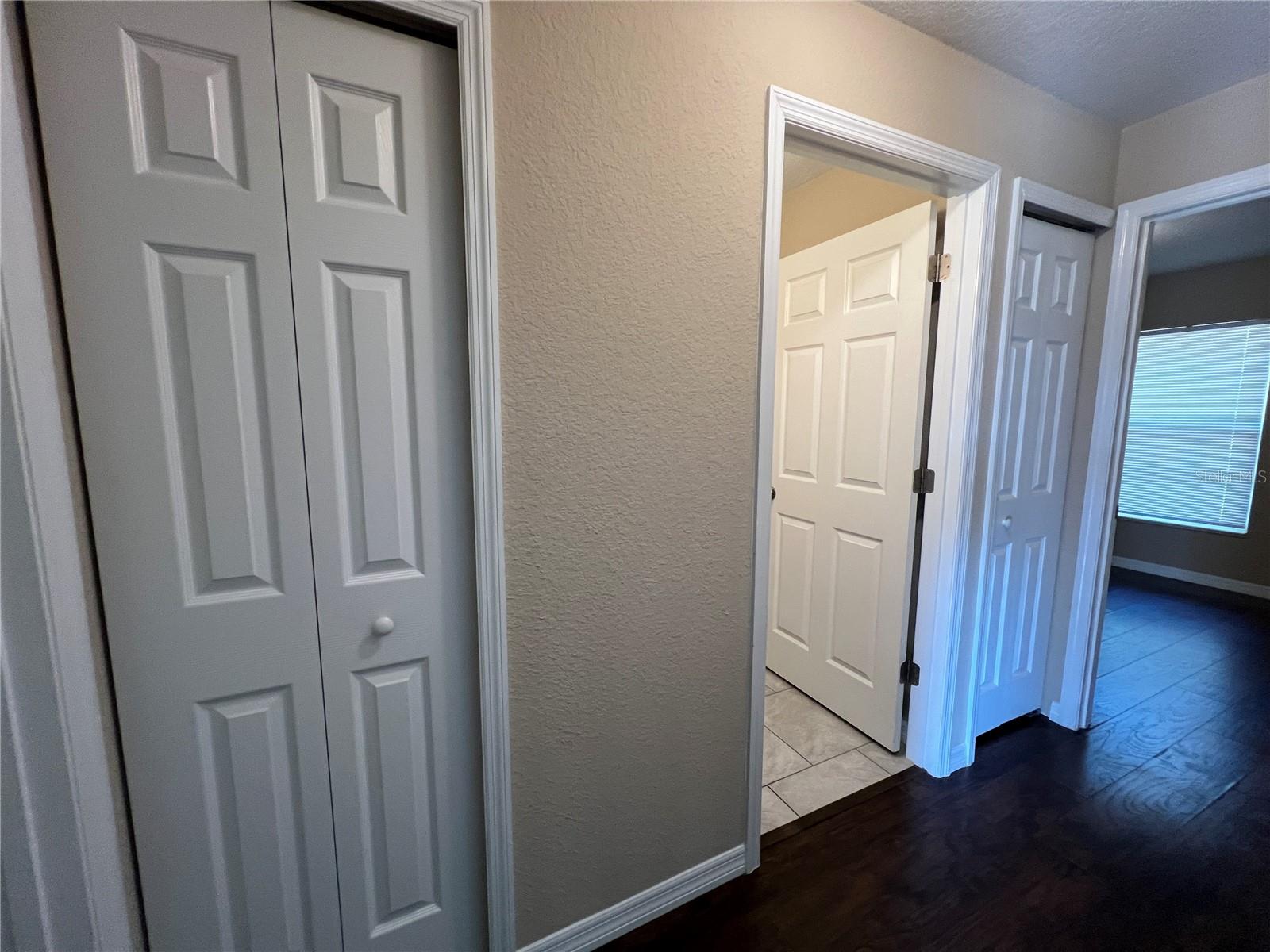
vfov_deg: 89.9
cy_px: 476
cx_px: 635
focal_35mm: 13
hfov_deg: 106.2
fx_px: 477
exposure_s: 1/60
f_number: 1.8
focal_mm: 1.57
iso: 250
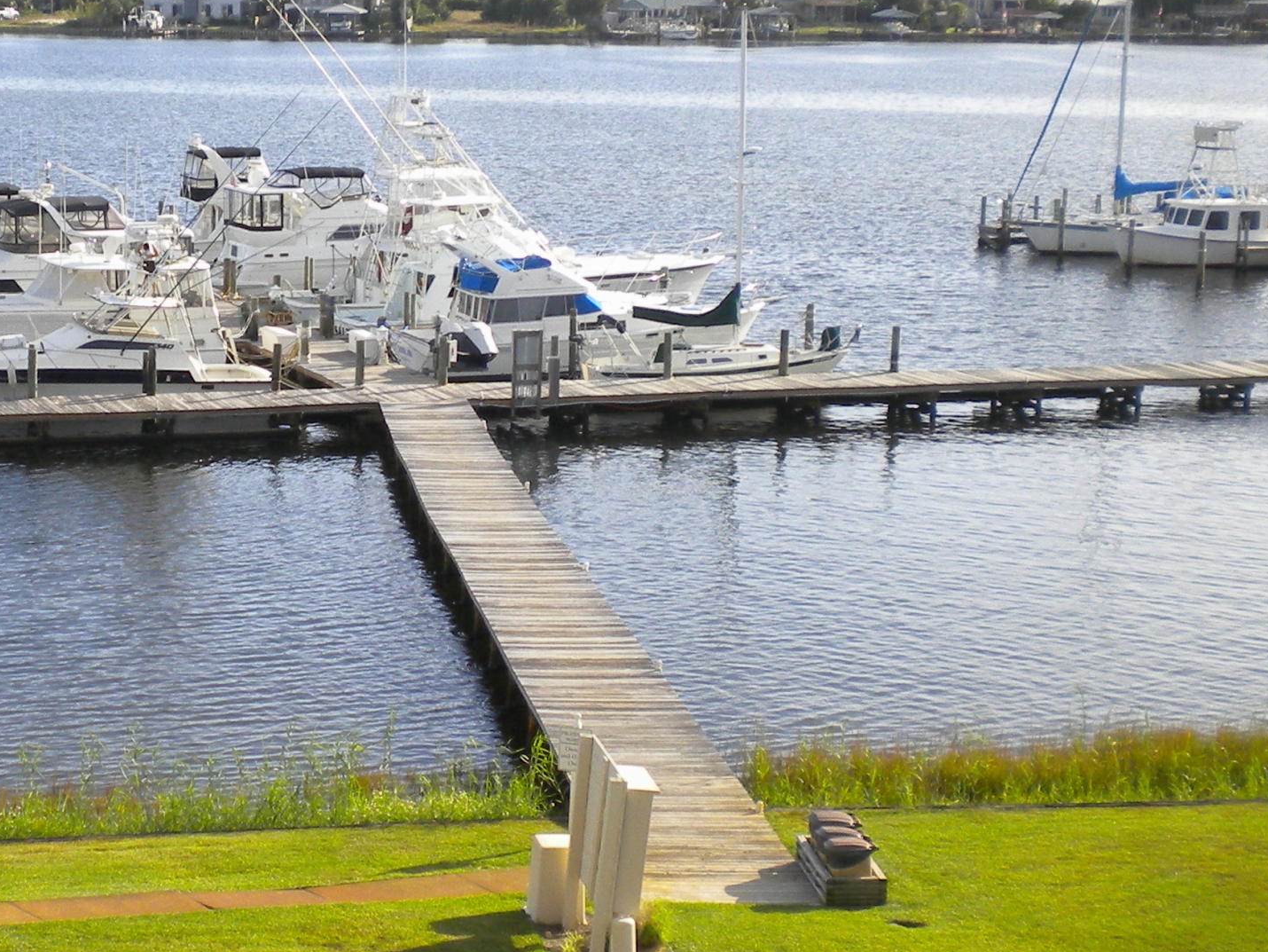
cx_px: 247
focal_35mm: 86
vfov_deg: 17.2
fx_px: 3151
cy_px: 561
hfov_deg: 22.4
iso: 113
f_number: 4.9
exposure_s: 1/480
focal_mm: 7.4
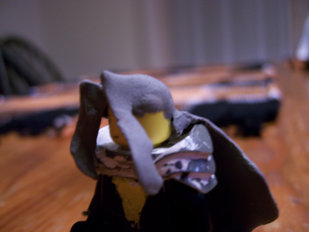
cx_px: 154
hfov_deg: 51.3
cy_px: 116
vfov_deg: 39.7
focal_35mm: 36
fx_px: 322
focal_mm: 6
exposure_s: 1/8
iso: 160
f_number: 2.8
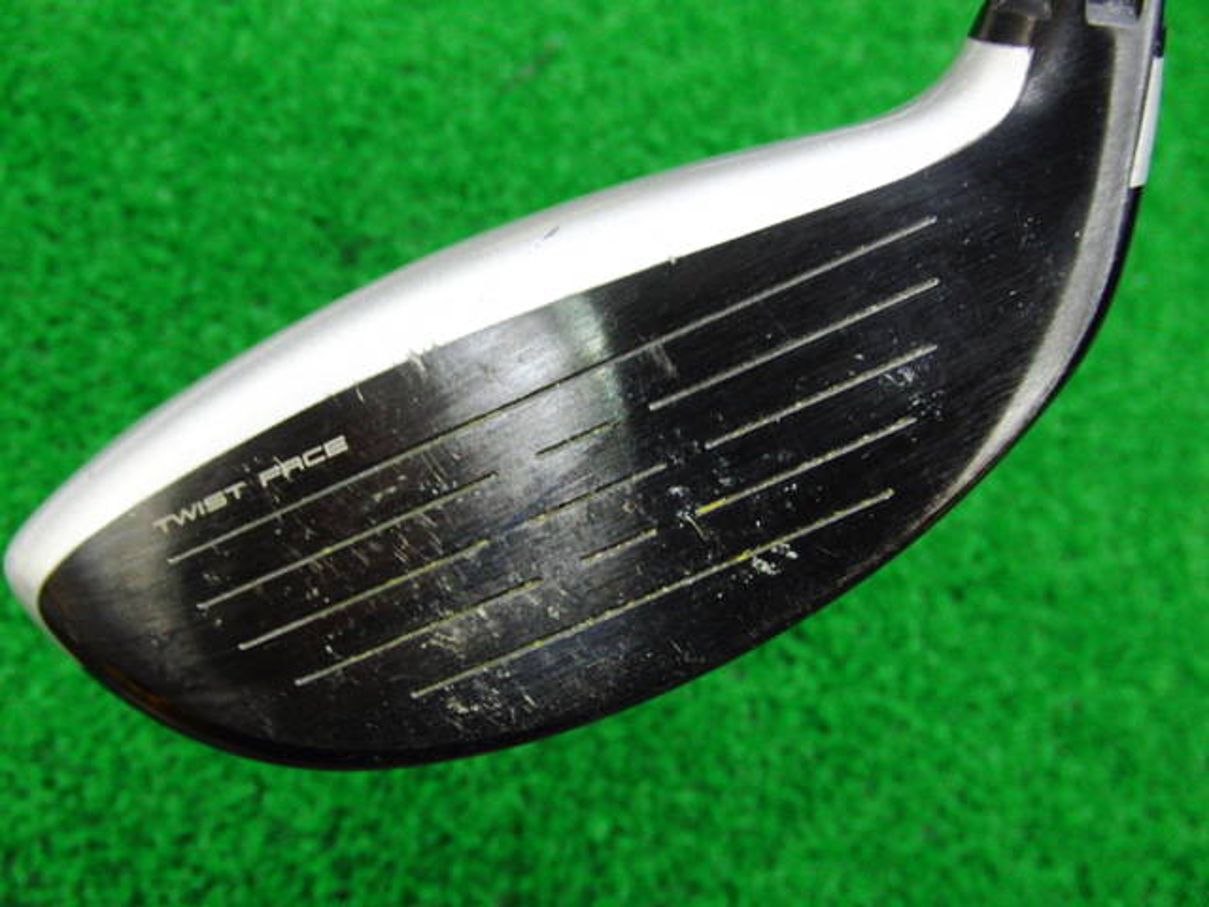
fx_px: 1292
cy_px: 454
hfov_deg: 50.1
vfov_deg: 38.7
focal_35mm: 37
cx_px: 604
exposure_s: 1/25
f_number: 3.6
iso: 400
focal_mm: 6.42
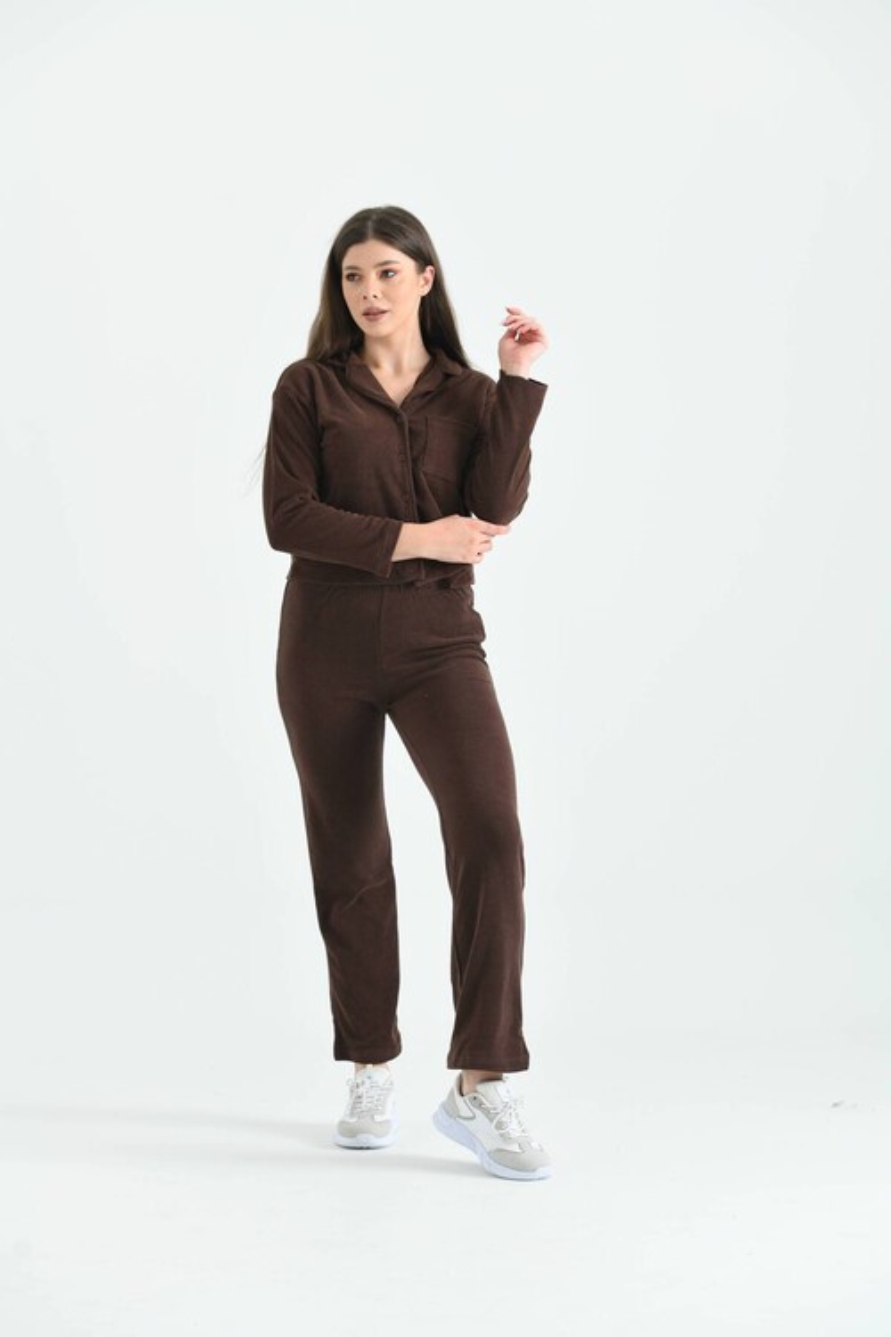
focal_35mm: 82
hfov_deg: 16.7
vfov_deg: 24.8
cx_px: 446
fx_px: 3044
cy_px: 668
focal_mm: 82
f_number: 5.6
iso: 100
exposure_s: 1/125
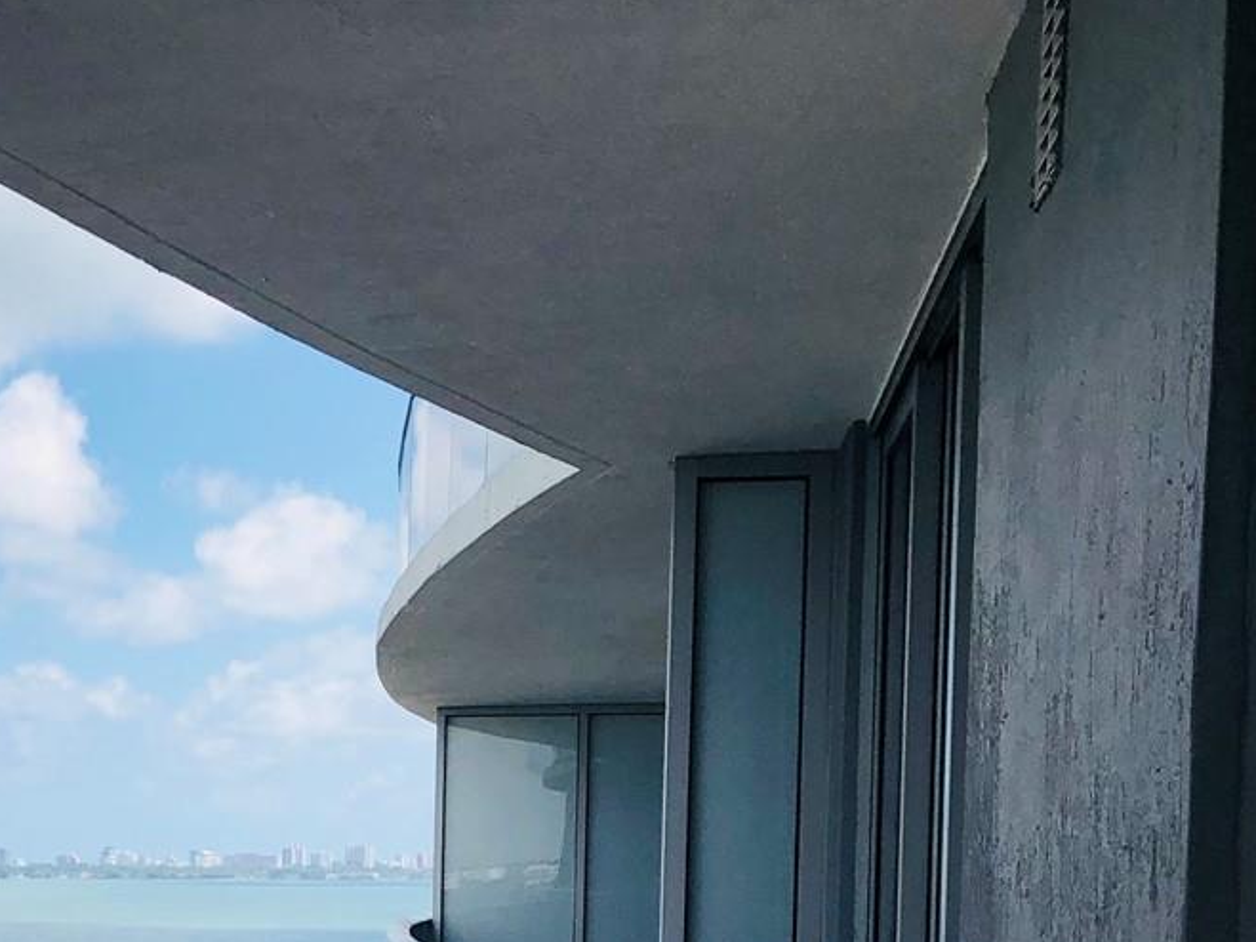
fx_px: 2467
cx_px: -132
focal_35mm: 68
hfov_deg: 26.3
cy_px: 1041
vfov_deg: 20.6
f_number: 1.8
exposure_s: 1/1869
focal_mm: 4
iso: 20
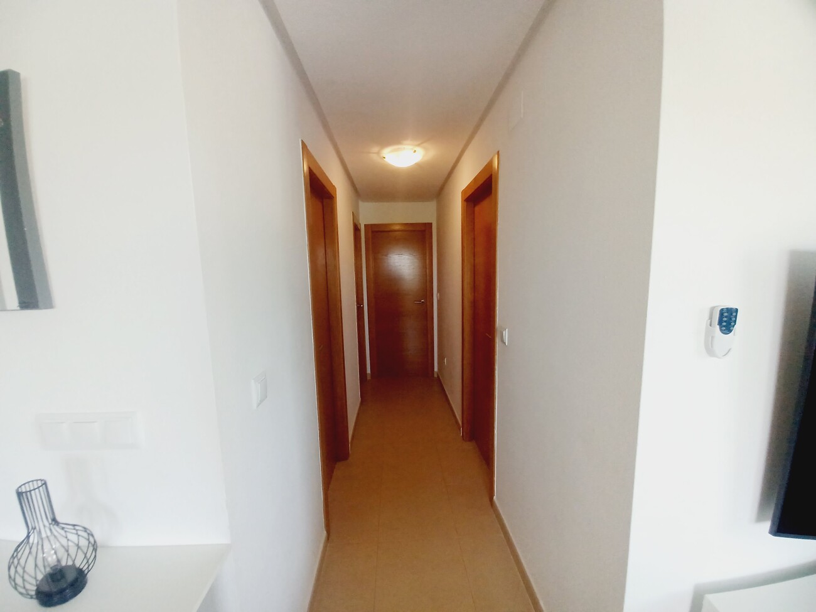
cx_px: 408
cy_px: 306
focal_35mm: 13
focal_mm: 1.42
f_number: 2.2
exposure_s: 1/50
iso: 80
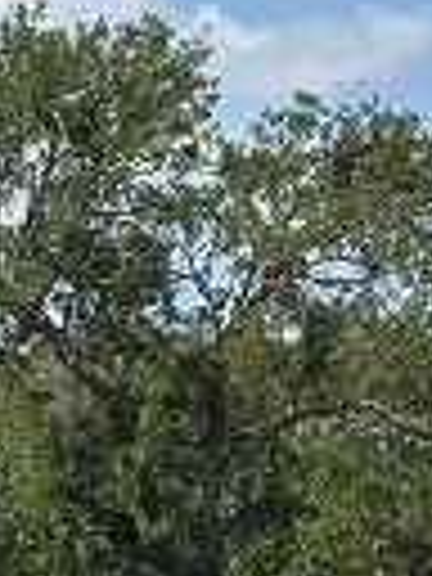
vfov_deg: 6.3
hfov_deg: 4.7
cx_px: -526
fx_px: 5175
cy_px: 940
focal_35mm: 311
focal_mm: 5.96
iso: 32
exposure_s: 1/2933
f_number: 1.6
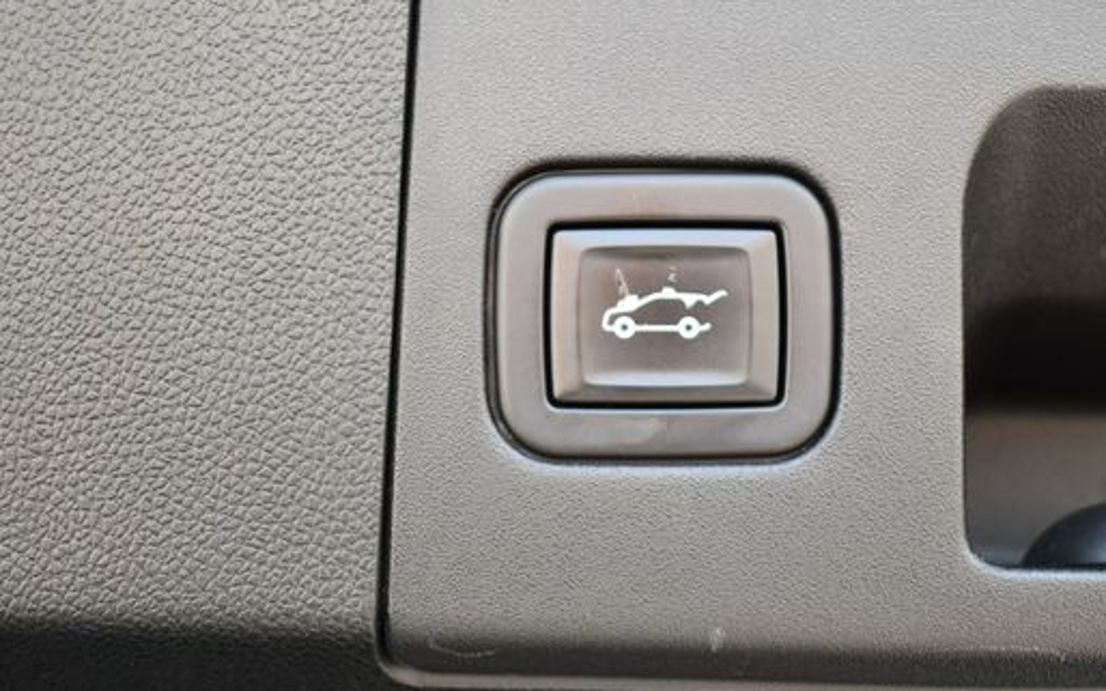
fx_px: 1838
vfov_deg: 21.3
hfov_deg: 33.5
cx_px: 615
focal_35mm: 61
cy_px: 316
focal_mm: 24
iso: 500
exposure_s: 1/250
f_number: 4
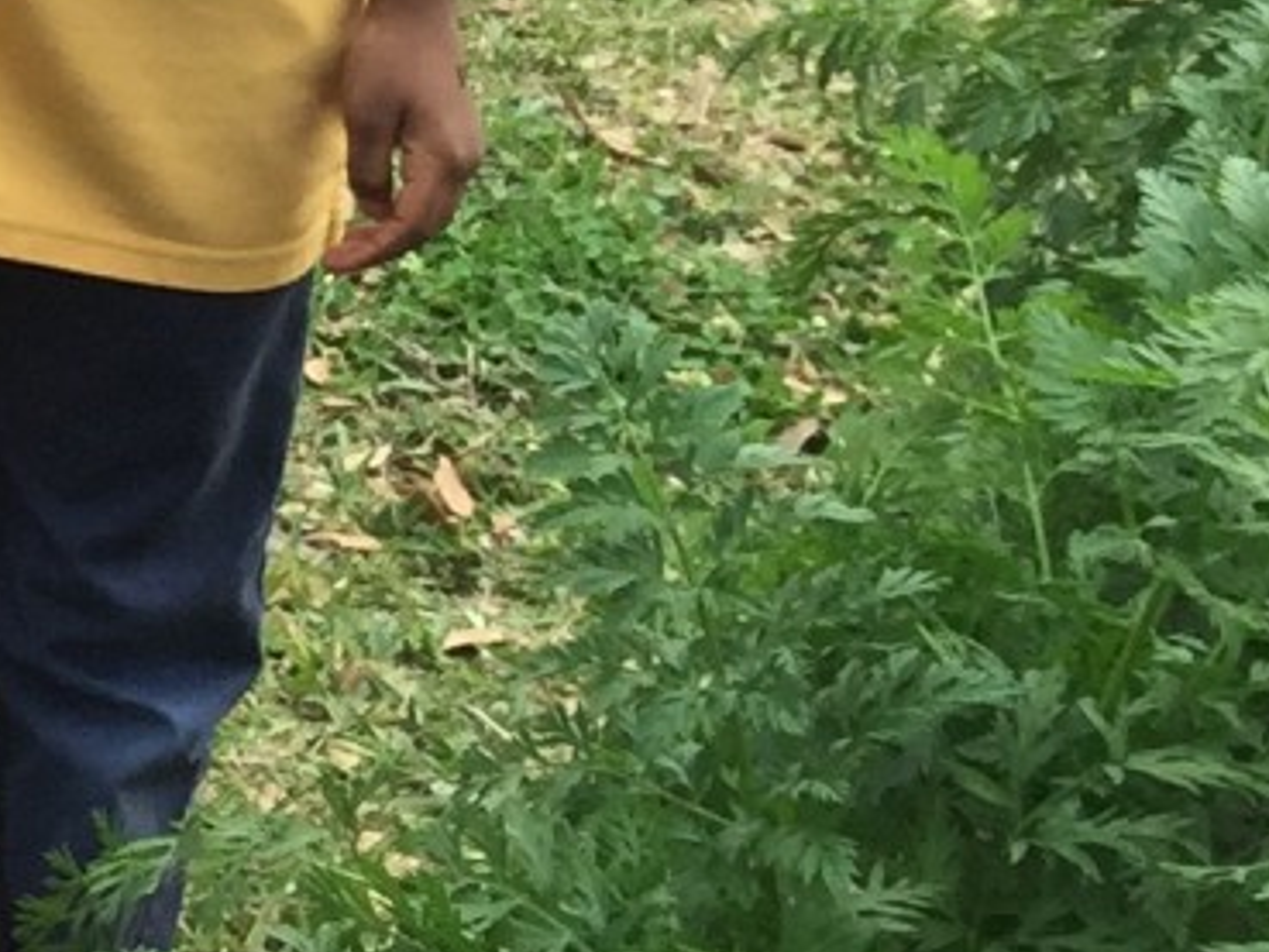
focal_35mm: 161
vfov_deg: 9.0
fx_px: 5904
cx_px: -1843
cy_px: -478
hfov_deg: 10.5
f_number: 2.2
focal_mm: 4.15
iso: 32
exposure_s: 1/395
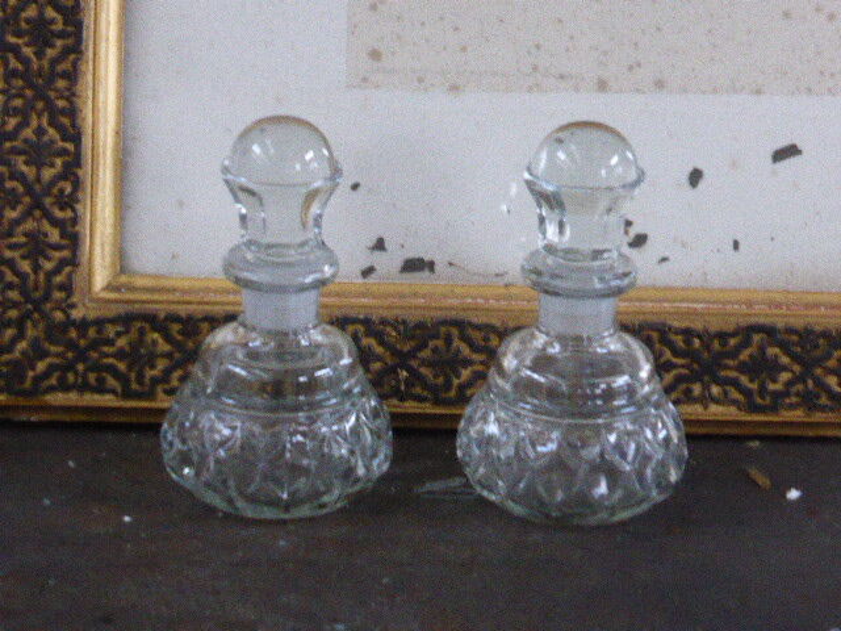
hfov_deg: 16.6
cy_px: 316
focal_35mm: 119
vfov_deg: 12.5
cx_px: 420
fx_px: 2891
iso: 1600
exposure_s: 1/30
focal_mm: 19.4
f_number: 5.3
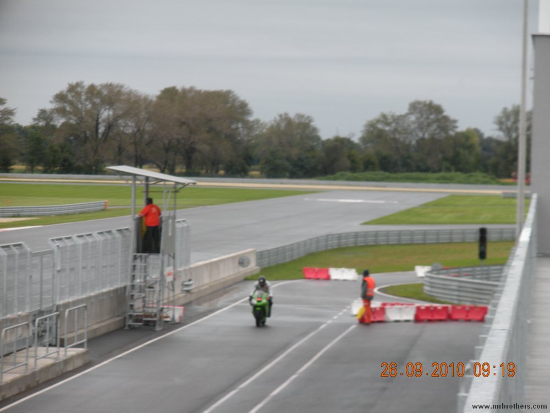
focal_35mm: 174
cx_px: 275
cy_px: 206
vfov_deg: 8.5
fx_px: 2765
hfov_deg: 11.4
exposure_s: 1/103
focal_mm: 31.5
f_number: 5.6
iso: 85
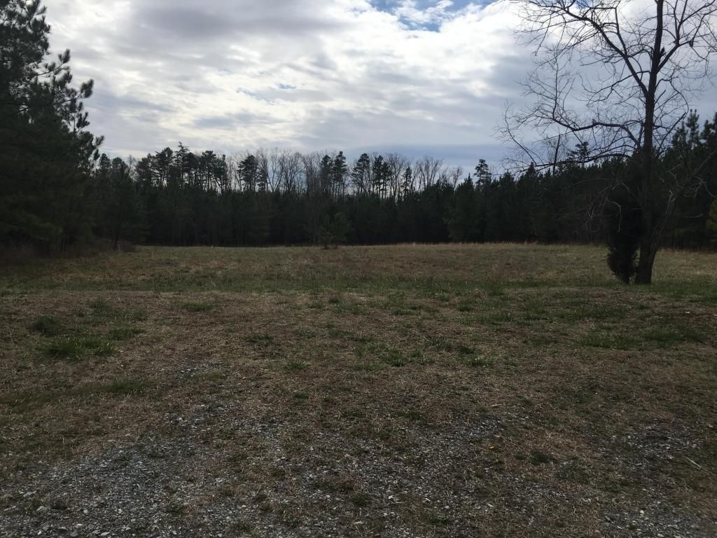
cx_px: 358
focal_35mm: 29
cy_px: 269
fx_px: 601
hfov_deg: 61.7
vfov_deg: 48.2
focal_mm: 4.15
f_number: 2.2
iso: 25
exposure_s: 1/2959
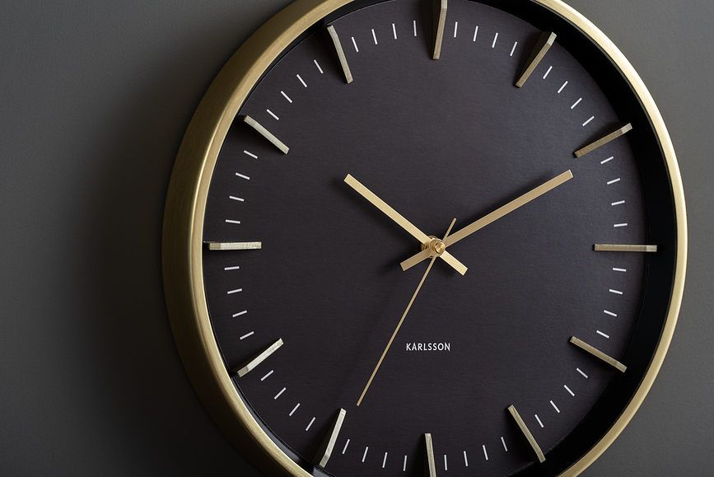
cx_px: 357
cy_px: 238
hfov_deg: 10.3
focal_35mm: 200
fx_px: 3968
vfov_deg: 6.9
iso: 50
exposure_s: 1/125
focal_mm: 200
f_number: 10
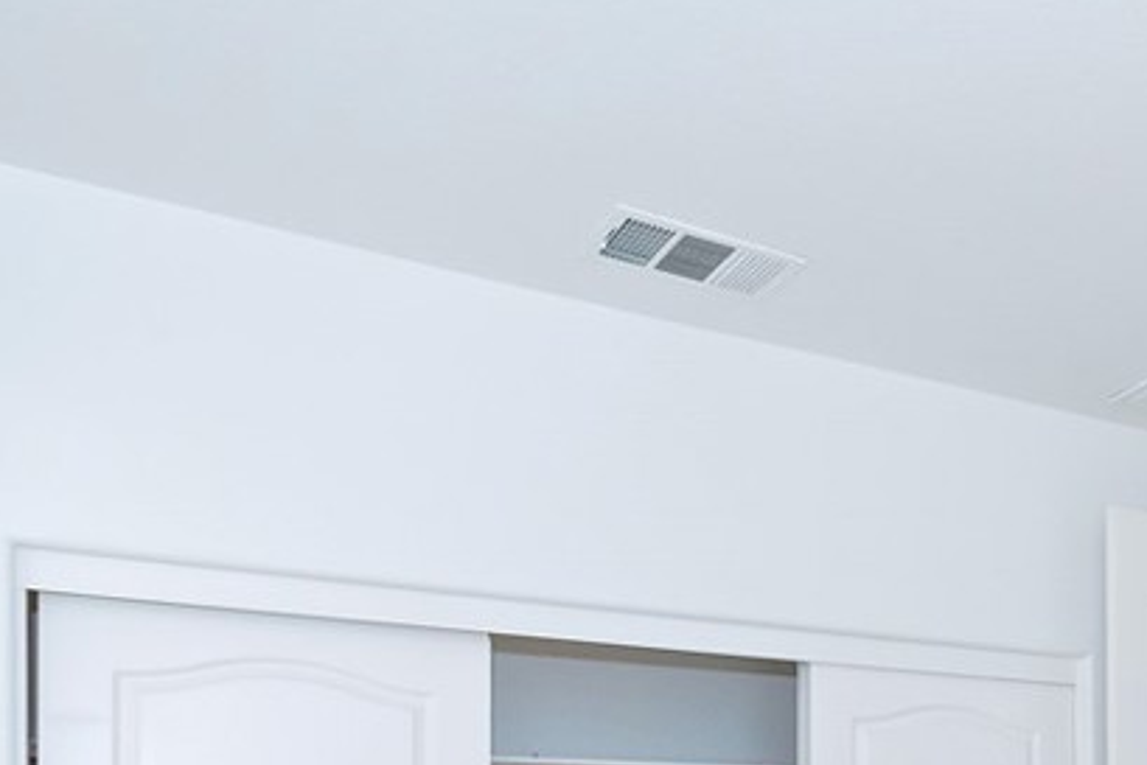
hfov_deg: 44.1
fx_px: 1275
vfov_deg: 29.9
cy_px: 852
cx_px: 1032
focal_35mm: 40
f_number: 11
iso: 800
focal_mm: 11
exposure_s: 1/250
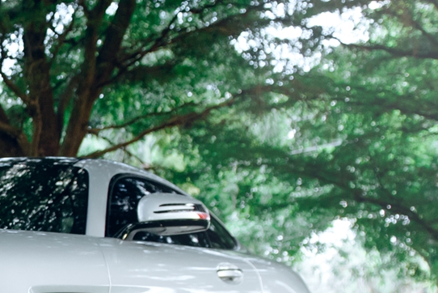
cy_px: 346
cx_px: -148
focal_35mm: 85
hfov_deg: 21.4
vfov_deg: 15.5
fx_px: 1035
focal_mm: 24
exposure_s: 1/80
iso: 1250
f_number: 3.5
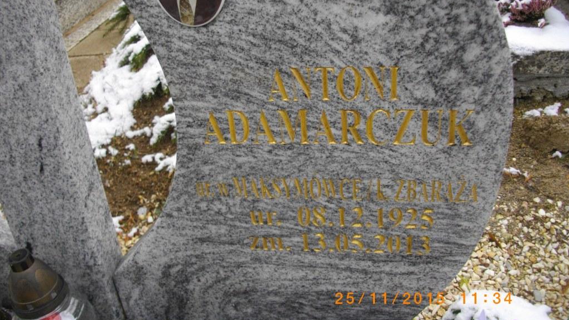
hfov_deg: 56.6
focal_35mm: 35
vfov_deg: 33.6
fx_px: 528
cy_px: 130
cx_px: 285
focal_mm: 5.7
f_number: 2.9
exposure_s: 1/160
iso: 100
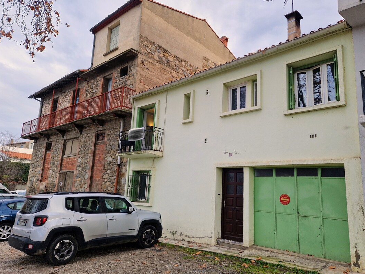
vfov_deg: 53.0
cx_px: 197
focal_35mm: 26
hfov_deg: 67.2
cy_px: 139
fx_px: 274
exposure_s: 1/365
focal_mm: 5.4
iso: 50
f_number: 1.8
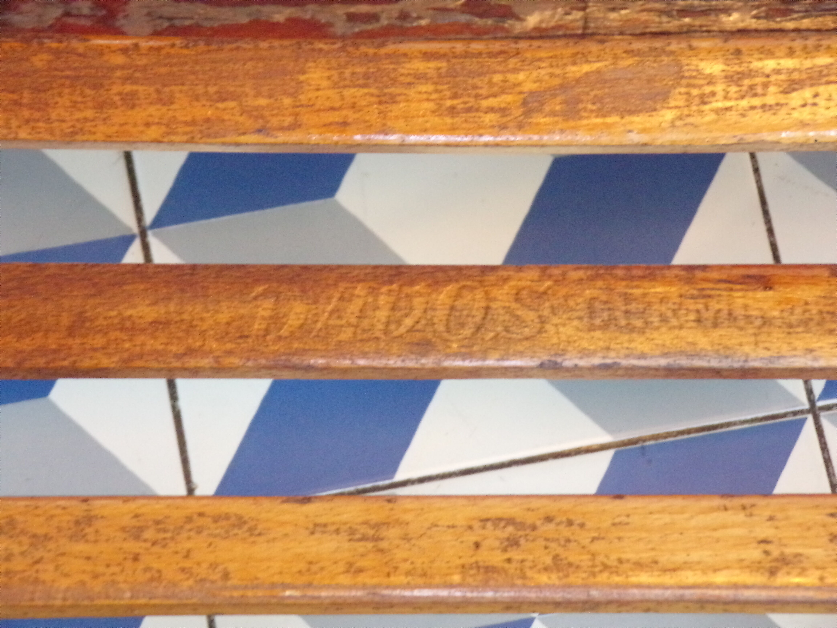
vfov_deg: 11.3
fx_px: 3168
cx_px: 418
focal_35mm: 131
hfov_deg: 15.1
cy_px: 314
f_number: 4.4
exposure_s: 1/9
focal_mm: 23.5
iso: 800
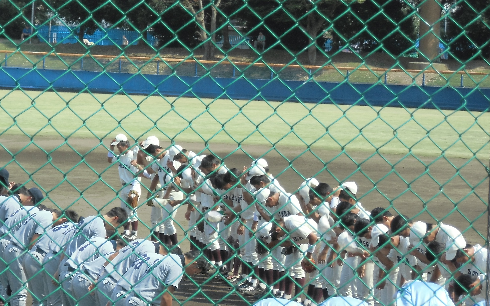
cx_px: 215
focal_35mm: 189
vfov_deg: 6.9
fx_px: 2524
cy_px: 207
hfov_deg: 11.1
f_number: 5.7
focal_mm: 26.72
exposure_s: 1/200
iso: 64
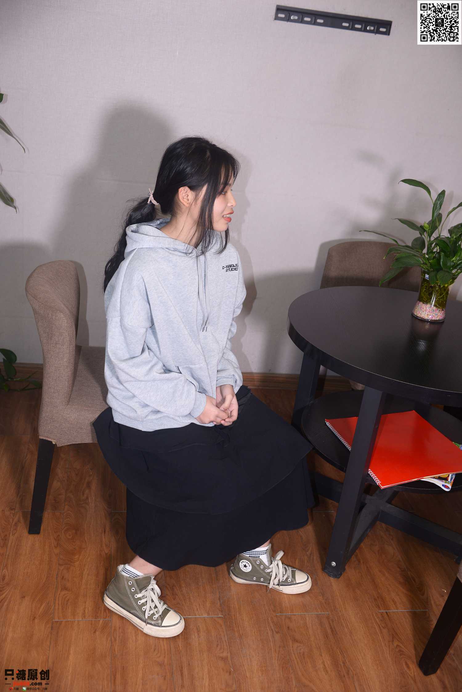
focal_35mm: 35
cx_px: 231
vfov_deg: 54.4
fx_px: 673
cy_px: 346
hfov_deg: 37.9
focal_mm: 35
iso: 500
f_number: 5.6
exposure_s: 1/60
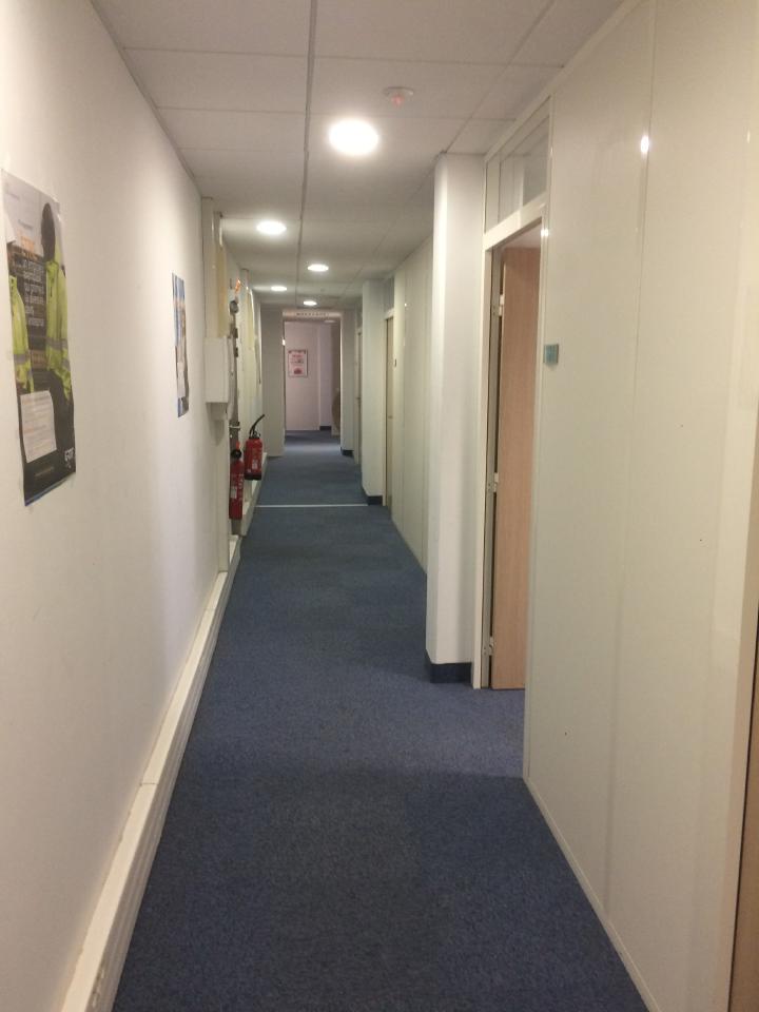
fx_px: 848
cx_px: 380
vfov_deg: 61.7
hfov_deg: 48.2
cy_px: 506
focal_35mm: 29
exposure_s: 1/33
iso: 160
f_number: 2.2
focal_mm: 4.15
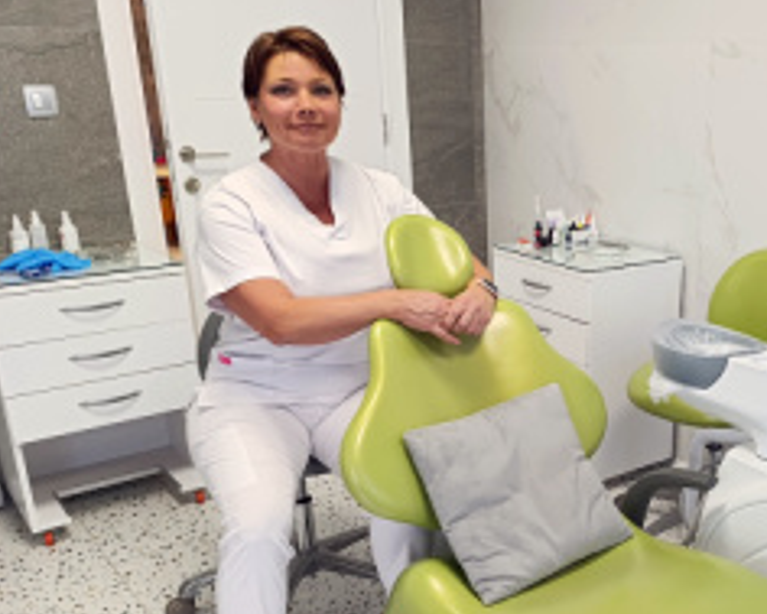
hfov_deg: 46.0
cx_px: 585
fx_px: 863
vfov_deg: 38.9
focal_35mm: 38
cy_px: 390
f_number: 1.6
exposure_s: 1/100
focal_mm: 6.14
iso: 500
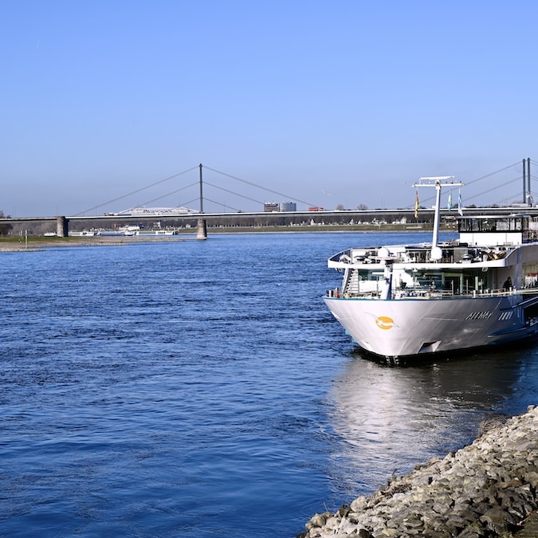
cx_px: 268
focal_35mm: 80
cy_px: 267
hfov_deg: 21.7
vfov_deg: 21.7
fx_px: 1407
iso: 100
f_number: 8
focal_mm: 62
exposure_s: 1/500
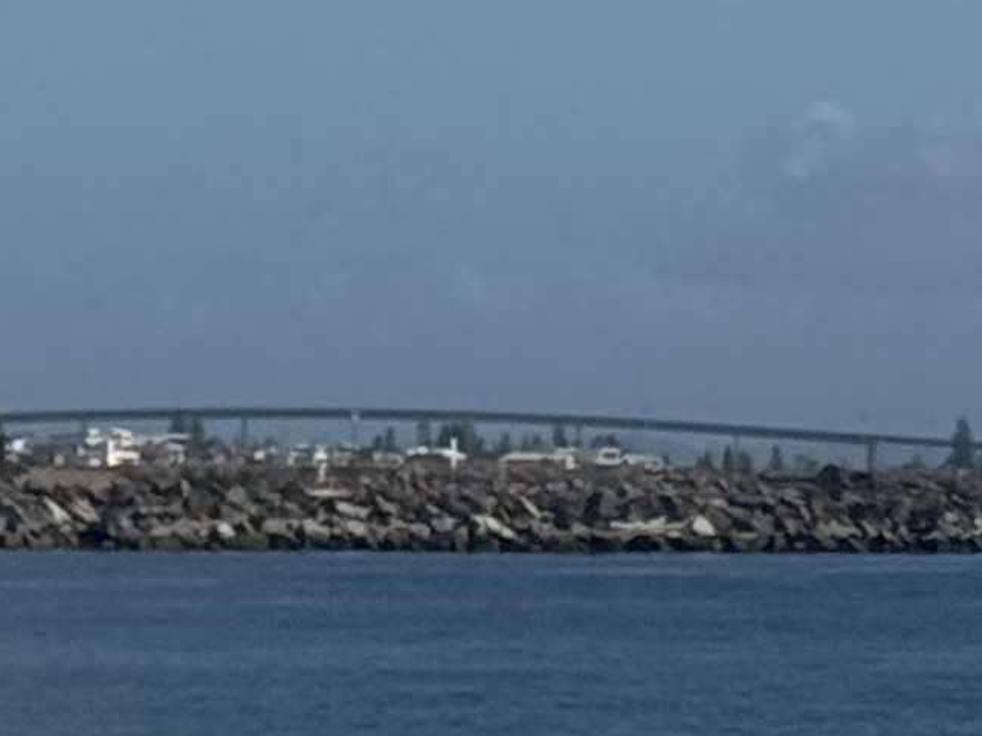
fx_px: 8537
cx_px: 1512
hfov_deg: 6.5
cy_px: 762
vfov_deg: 4.9
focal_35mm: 301
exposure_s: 1/7092
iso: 64
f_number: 1.78
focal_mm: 6.76
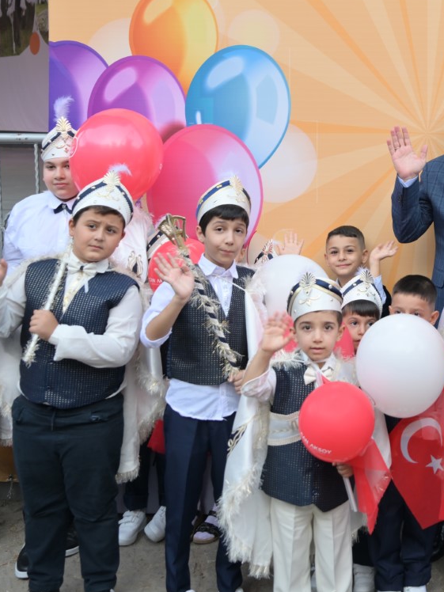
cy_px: 167
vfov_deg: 37.5
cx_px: 446
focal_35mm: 50
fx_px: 855
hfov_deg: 27.4
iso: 160
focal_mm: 24
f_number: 2.8
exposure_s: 1/200
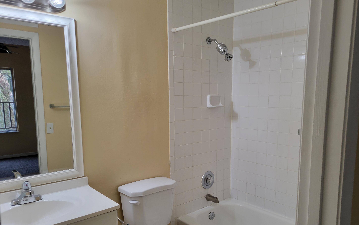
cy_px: 132
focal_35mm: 29
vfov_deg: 43.0
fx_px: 284
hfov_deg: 64.6
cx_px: 187
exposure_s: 1/120
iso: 125
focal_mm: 5.4
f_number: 1.8
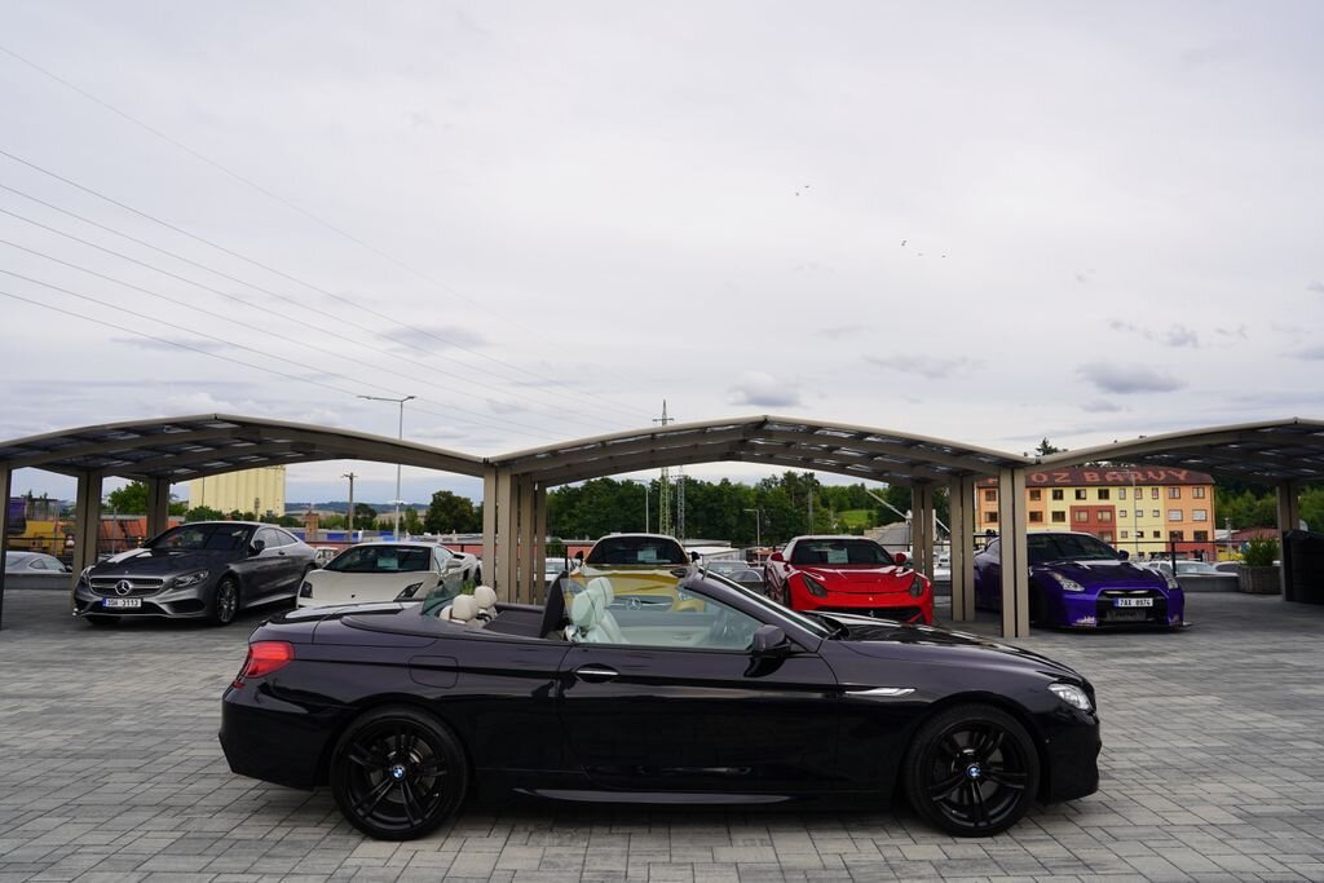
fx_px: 883
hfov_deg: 73.7
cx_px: 662
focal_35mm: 24
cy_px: 442
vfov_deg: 53.1
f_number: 9
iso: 100
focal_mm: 24
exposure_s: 1/125
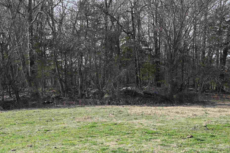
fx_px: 390
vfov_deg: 22.3
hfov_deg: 32.1
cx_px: 50
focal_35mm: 61
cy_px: 74
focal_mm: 37
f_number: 6.3
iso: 100
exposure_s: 1/250
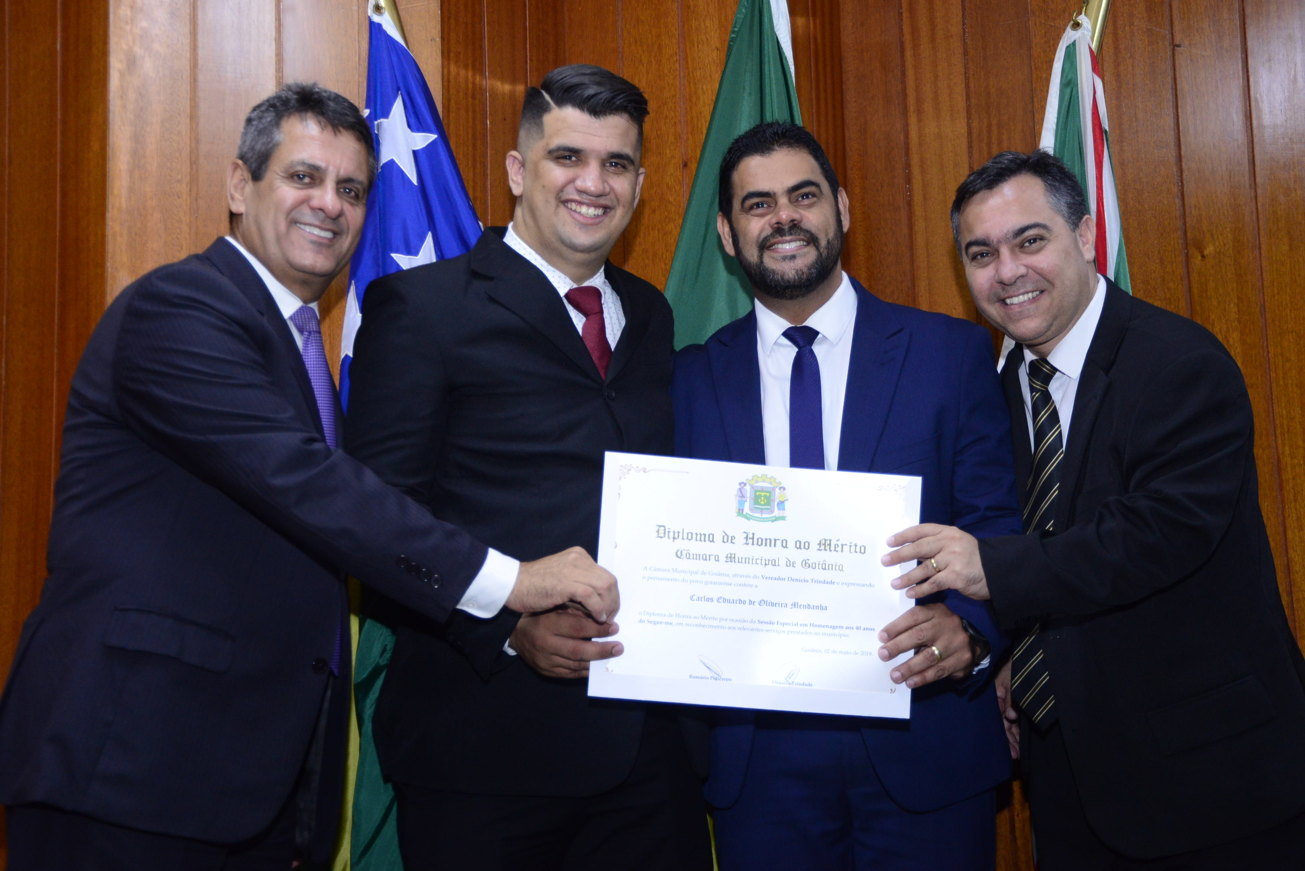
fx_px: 1886
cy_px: 436
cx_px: 652
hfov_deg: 38.2
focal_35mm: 52
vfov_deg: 26.0
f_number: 4.8
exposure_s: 1/125
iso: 2500
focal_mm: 52
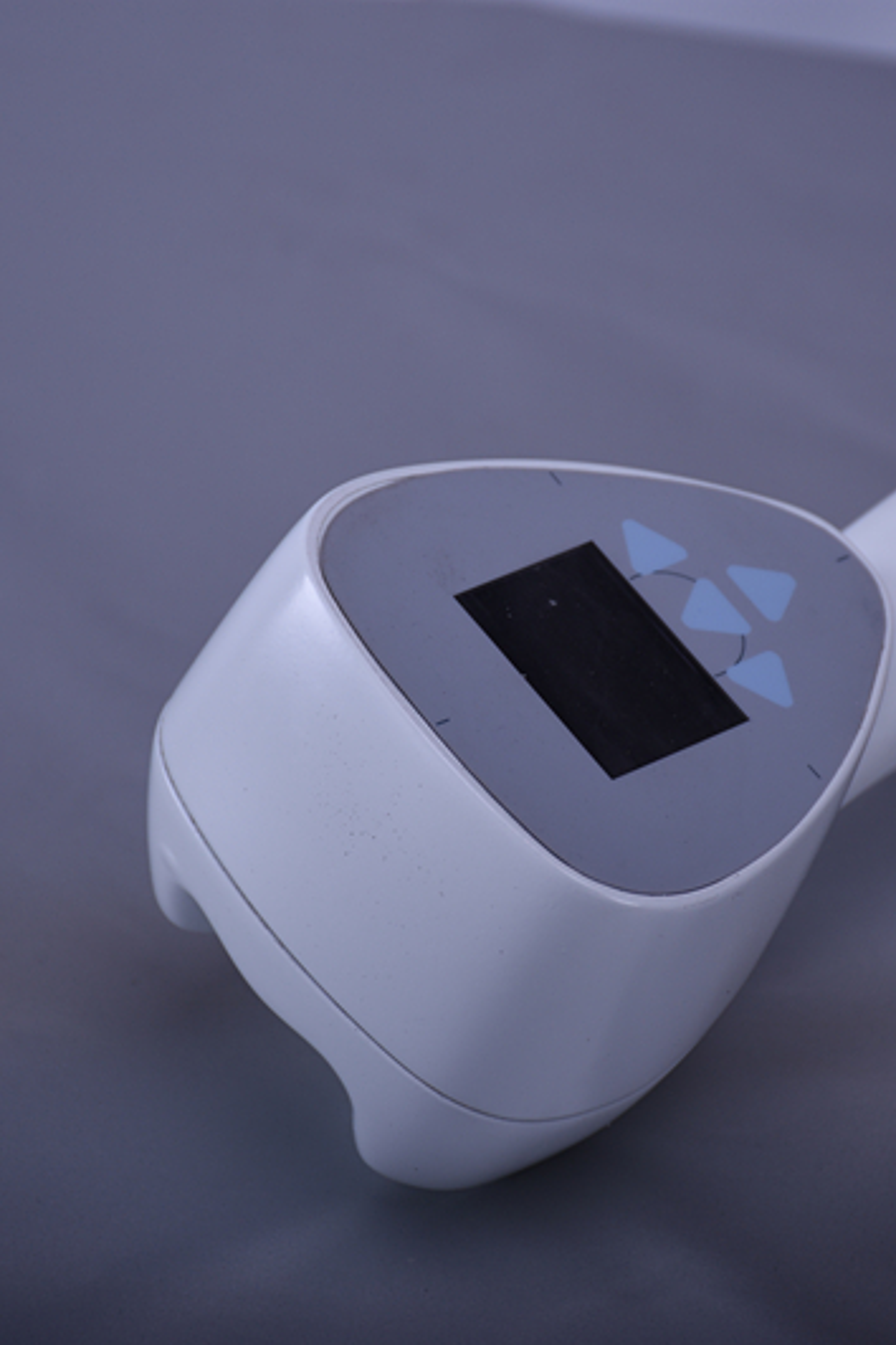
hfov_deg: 6.4
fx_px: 8017
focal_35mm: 215
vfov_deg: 9.6
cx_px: 592
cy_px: 672
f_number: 8
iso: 100
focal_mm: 95
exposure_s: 1/250
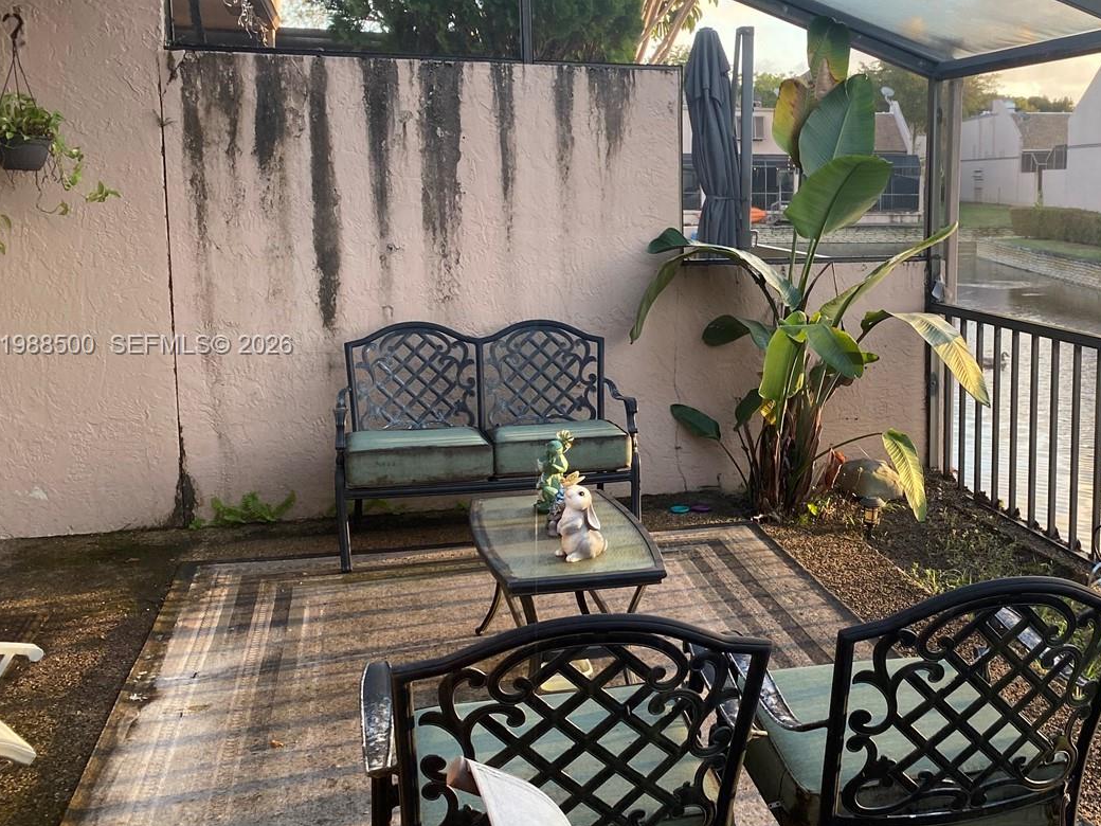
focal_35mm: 40
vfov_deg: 35.9
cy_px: 346
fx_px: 1272
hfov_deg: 45.4
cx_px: 810
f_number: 1.8
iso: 50
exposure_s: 1/121
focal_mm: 4.25
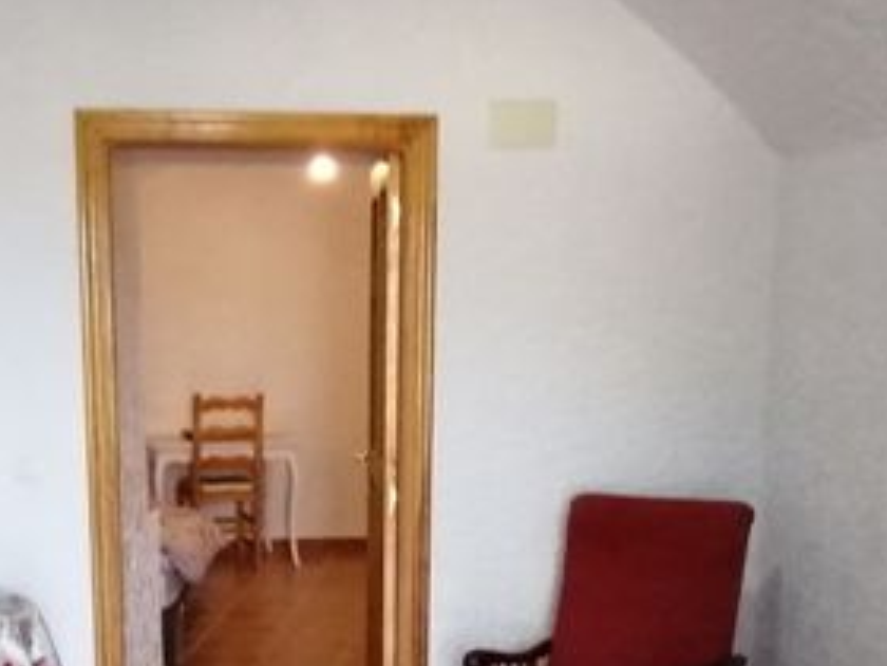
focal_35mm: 63
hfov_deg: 30.5
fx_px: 1614
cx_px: 299
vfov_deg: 22.5
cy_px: 653
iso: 160
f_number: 2.4
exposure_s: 1/40
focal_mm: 2.7
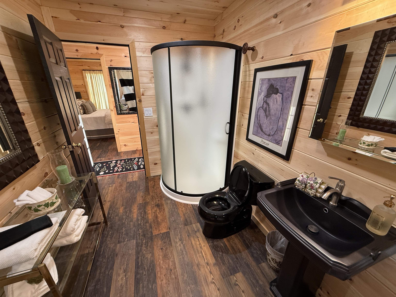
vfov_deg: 85.7
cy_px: 148
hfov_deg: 102.1
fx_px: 160
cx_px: 198
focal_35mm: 14
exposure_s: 1/60
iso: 200
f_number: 2.2
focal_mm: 2.22
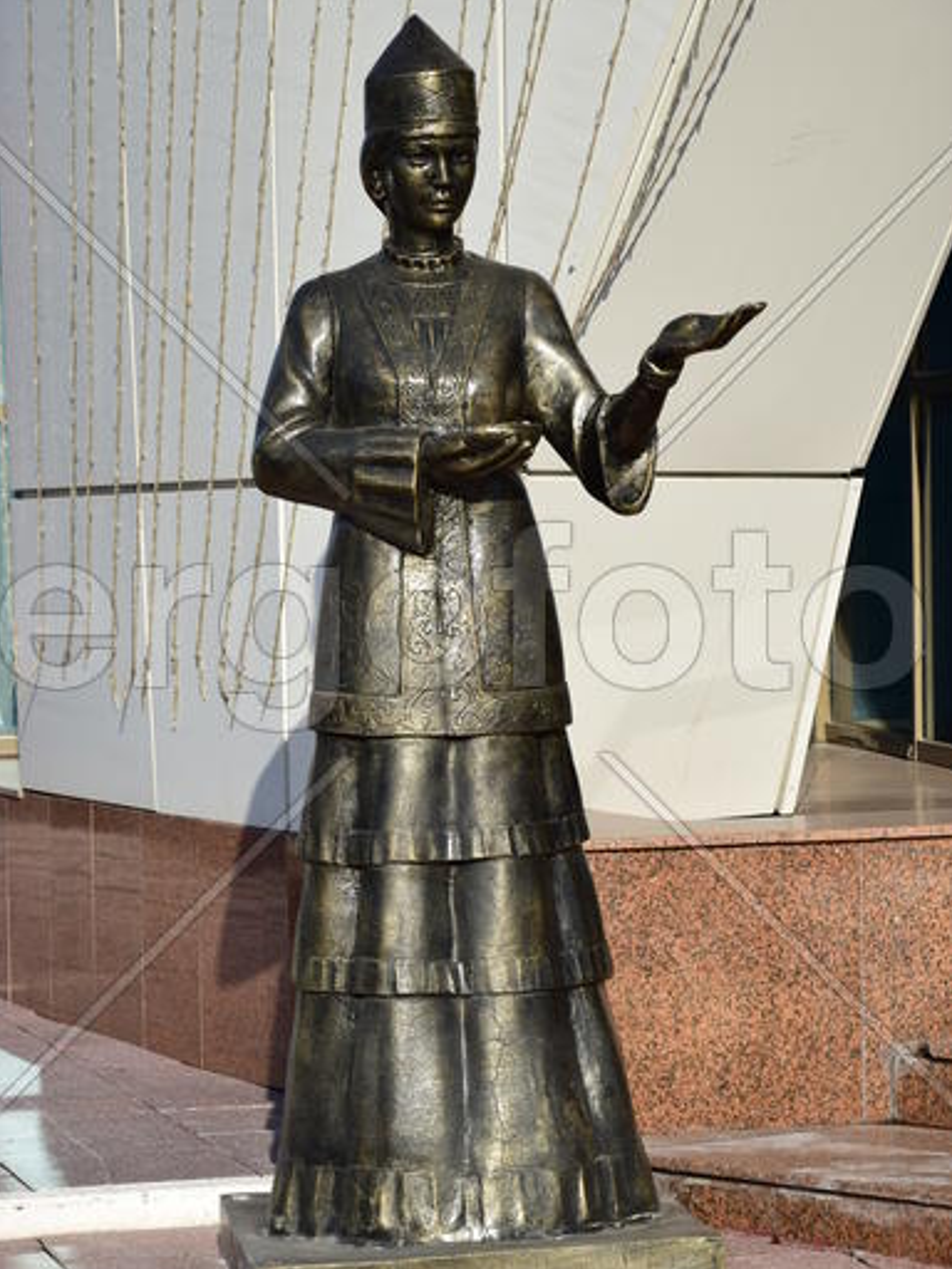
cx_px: 477
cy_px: 627
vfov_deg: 16.1
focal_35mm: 123
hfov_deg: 12.1
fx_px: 4494
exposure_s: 1/640
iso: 100
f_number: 6.3
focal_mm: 75
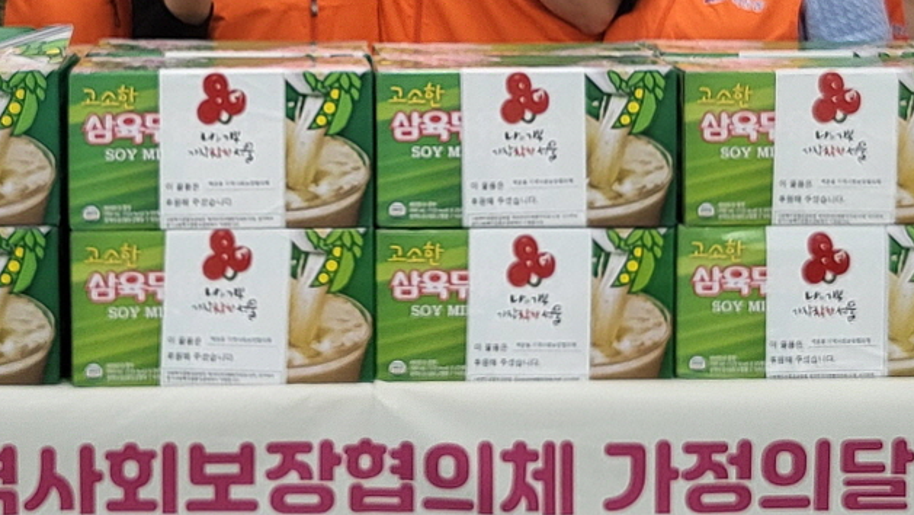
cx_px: 408
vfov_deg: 13.3
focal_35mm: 90
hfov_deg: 23.7
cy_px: 12
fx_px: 2181
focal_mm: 4.25
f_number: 1.8
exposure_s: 1/120
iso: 80
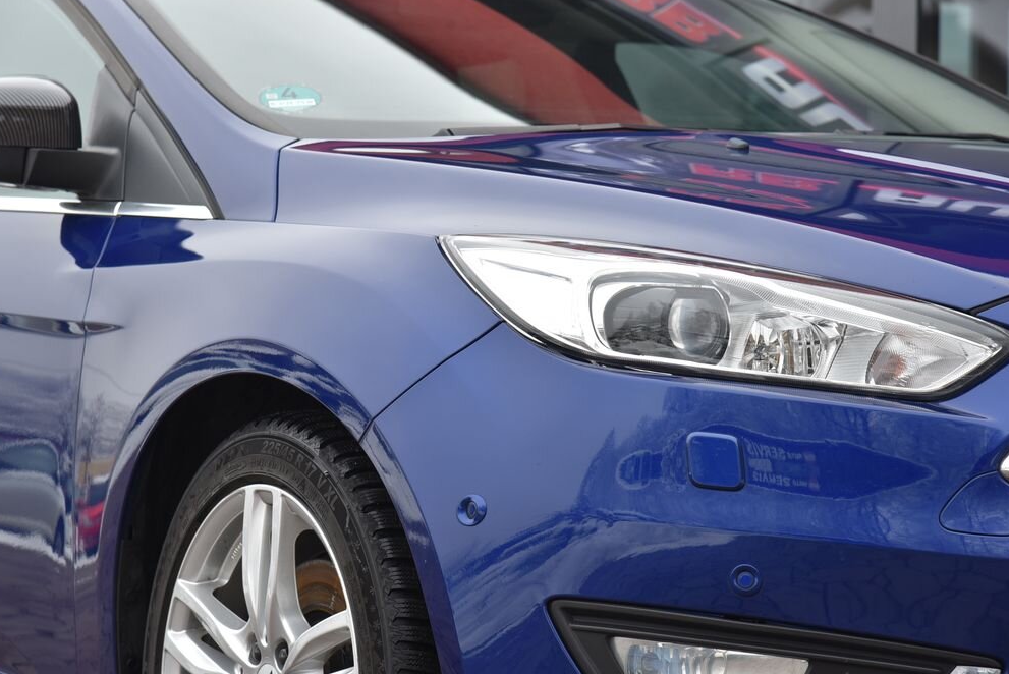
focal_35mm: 124
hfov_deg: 16.5
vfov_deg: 11.1
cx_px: 491
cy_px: 338
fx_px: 3477
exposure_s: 1/250
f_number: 8
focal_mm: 120
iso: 500
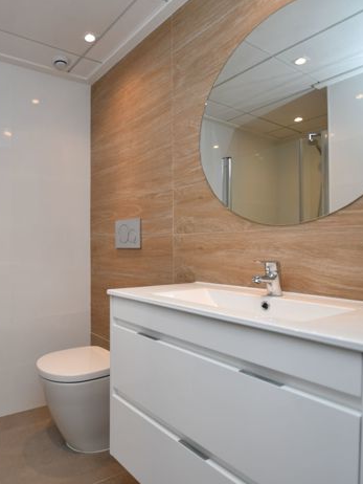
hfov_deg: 58.7
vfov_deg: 76.4
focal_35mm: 22
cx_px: 102
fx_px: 307
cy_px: 244
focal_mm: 10
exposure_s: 1/80
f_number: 3.5
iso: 200
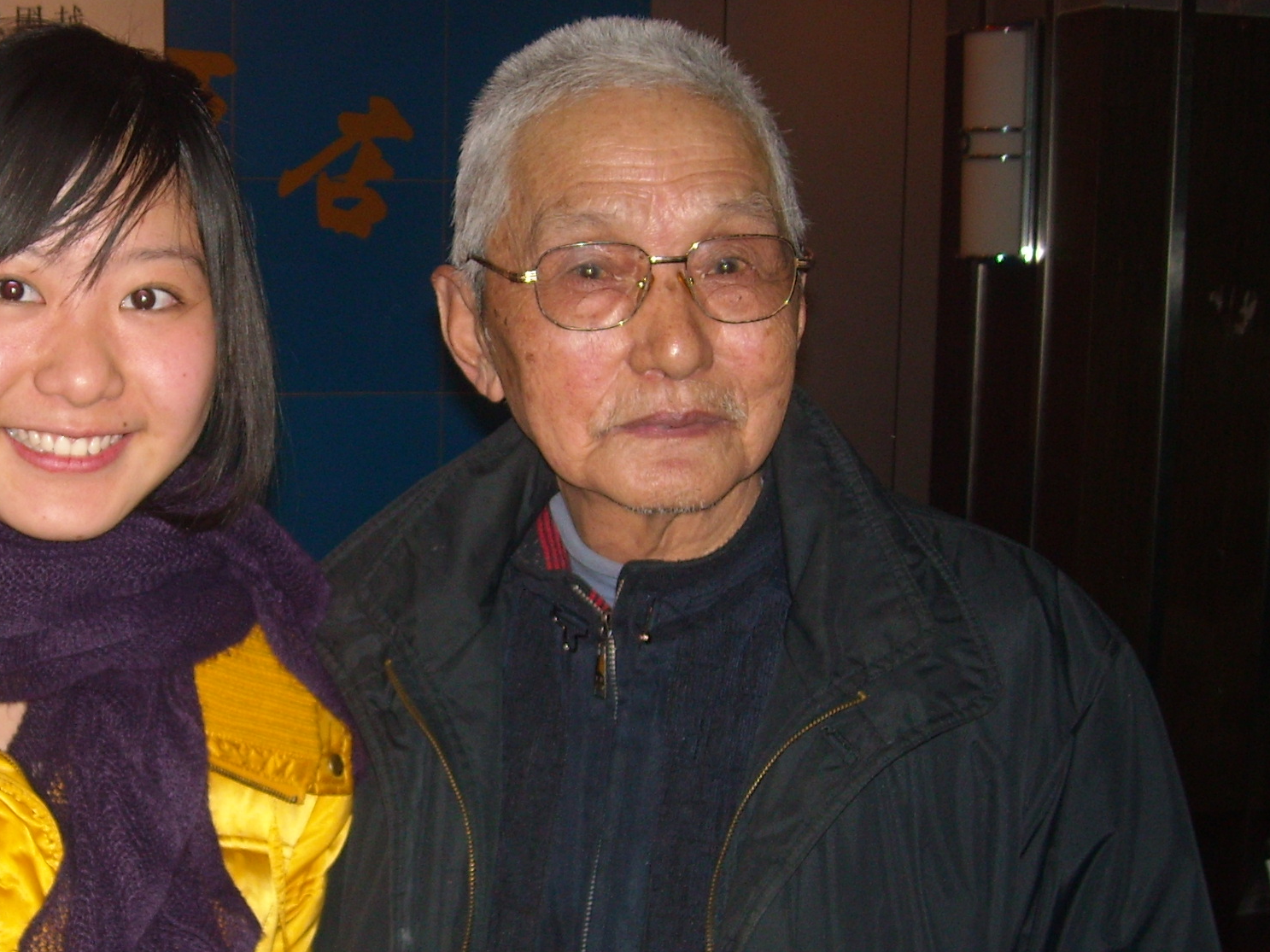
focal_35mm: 61
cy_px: 642
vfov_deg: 23.9
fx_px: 2238
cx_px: 302
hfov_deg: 31.1
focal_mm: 5.7
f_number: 2.8
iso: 100
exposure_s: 1/60
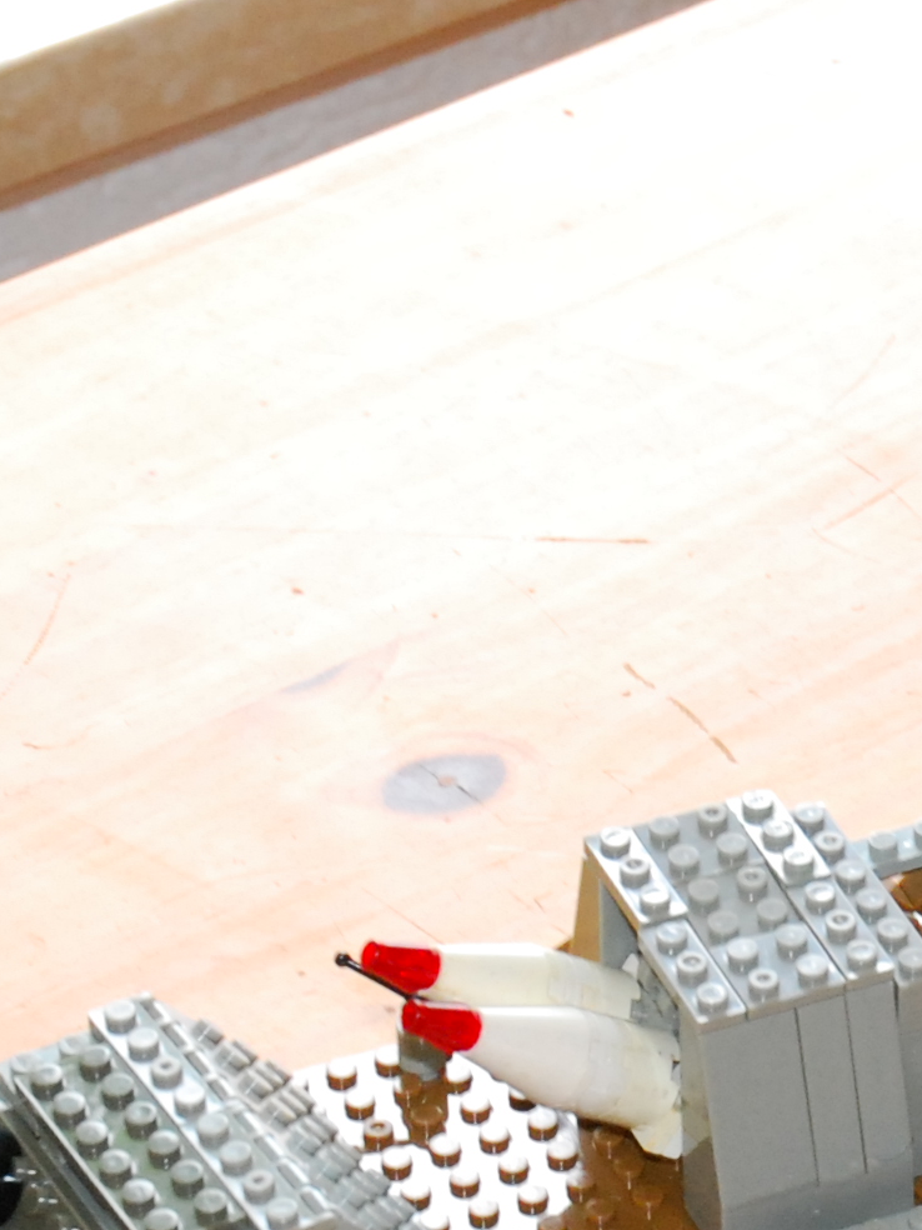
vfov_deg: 9.1
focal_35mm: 216
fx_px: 7671
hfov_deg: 6.8
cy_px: 1005
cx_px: 1191
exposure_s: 1/60
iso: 640
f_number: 6.3
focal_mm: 38
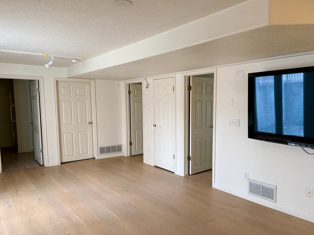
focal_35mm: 28
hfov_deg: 63.2
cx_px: 179
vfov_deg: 49.6
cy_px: 130
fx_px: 254
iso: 250
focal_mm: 6.76
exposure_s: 1/60
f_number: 1.78
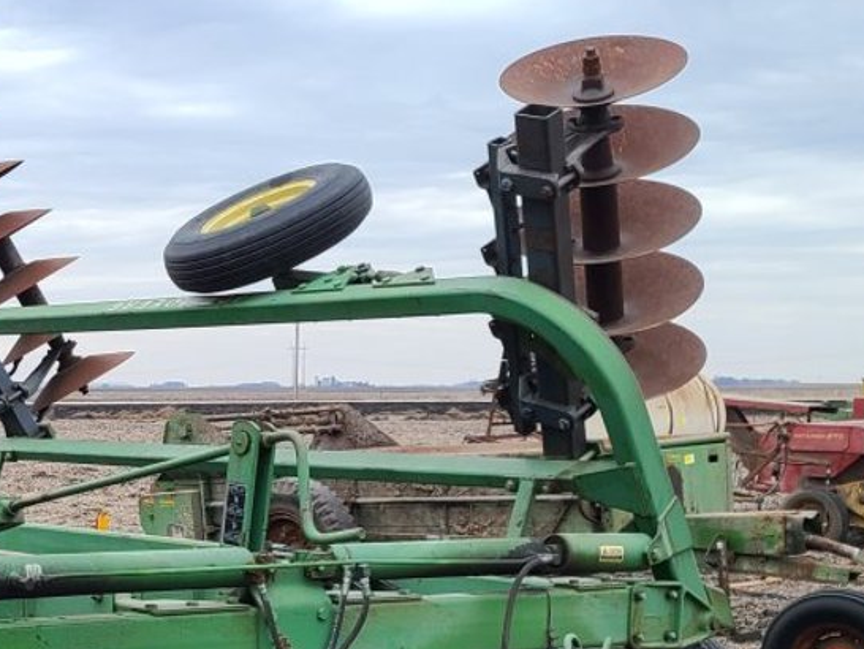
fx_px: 1798
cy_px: 575
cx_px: 59
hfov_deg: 26.0
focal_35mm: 72
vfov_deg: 20.1
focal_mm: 5.4
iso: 40
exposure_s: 1/256
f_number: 1.8
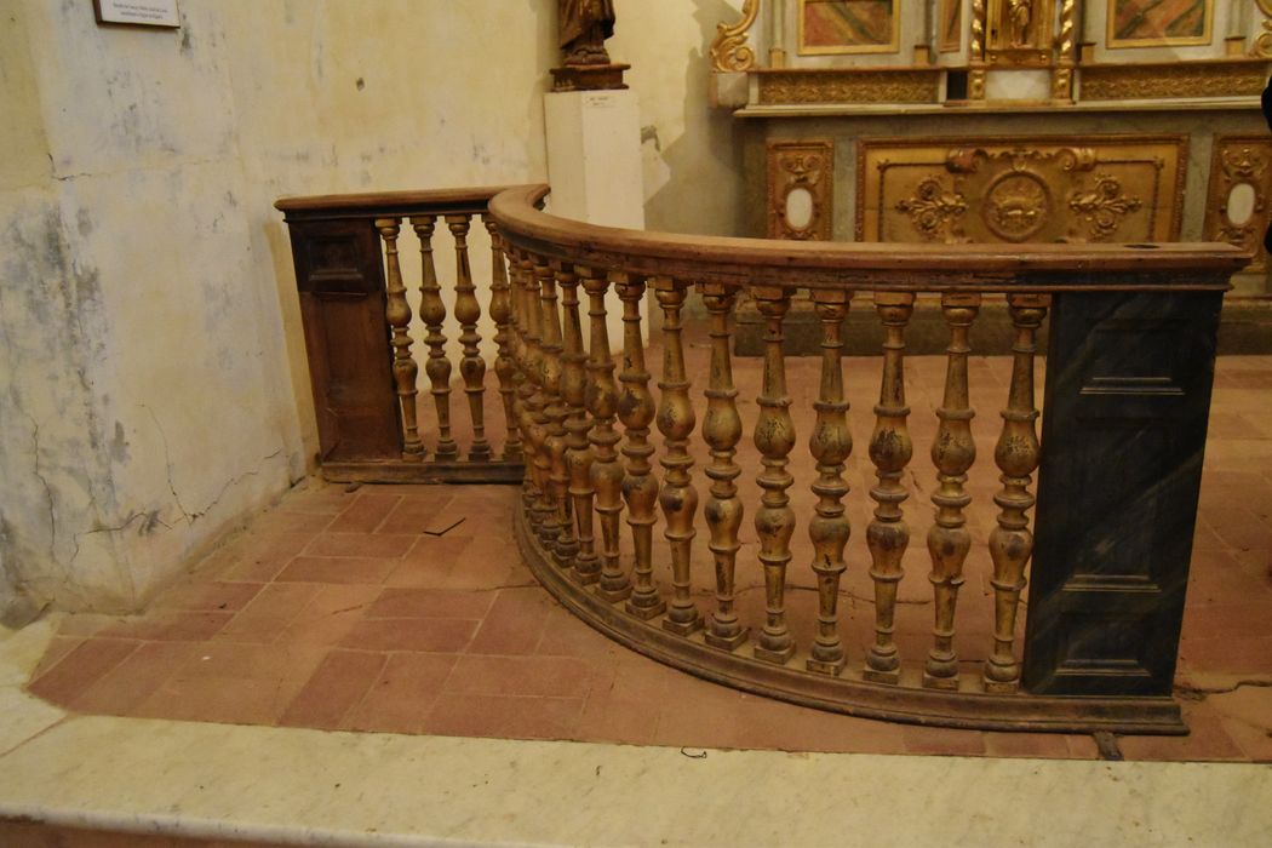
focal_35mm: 30
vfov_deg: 43.6
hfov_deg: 61.9
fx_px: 1060
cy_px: 424
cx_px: 636
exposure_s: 1/60
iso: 6400
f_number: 3.5
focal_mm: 20
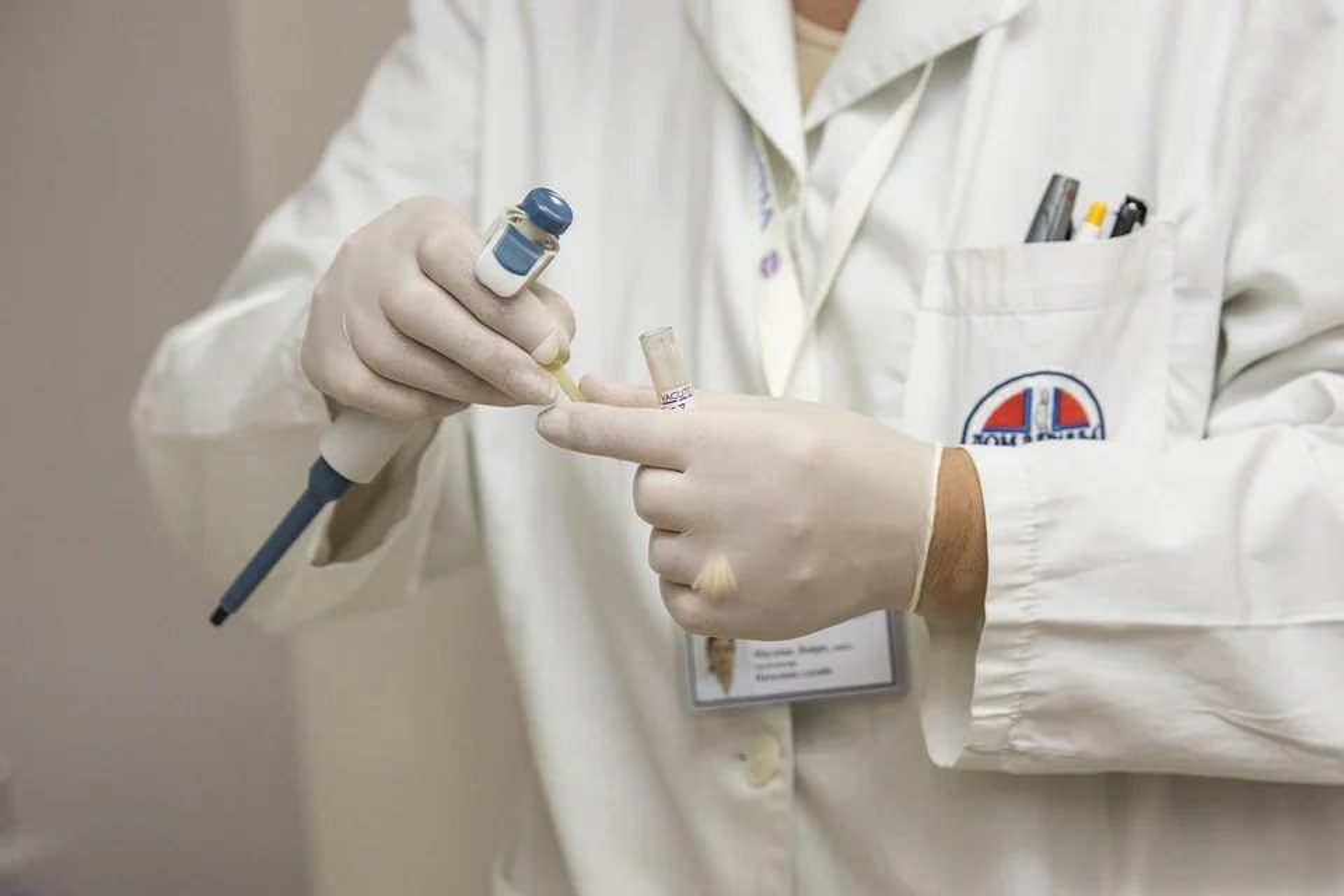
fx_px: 1344
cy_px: 448
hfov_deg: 53.1
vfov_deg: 36.9
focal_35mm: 36
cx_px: 672
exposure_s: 1/250
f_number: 4.5
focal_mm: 24
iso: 400
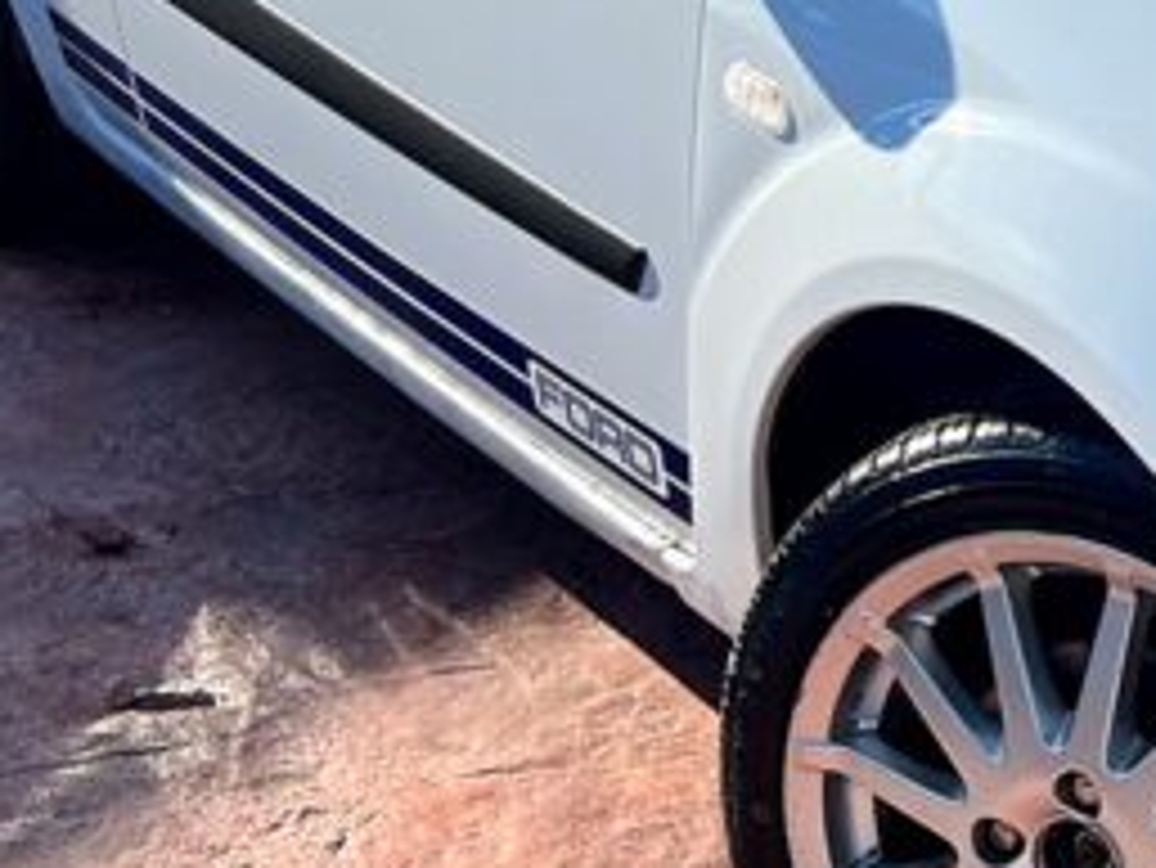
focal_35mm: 81
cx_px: 1502
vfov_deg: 18.0
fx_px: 2706
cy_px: 117
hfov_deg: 21.7
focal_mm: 5.7
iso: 50
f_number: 1.5
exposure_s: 1/3460
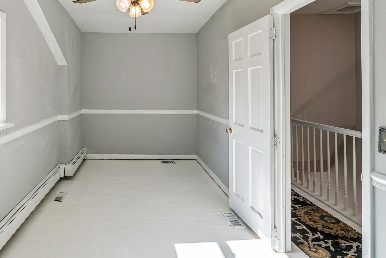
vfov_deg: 56.0
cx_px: 140
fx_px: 236
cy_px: 85
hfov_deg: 76.9
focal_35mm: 22
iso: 640
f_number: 5.6
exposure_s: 1/400
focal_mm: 16
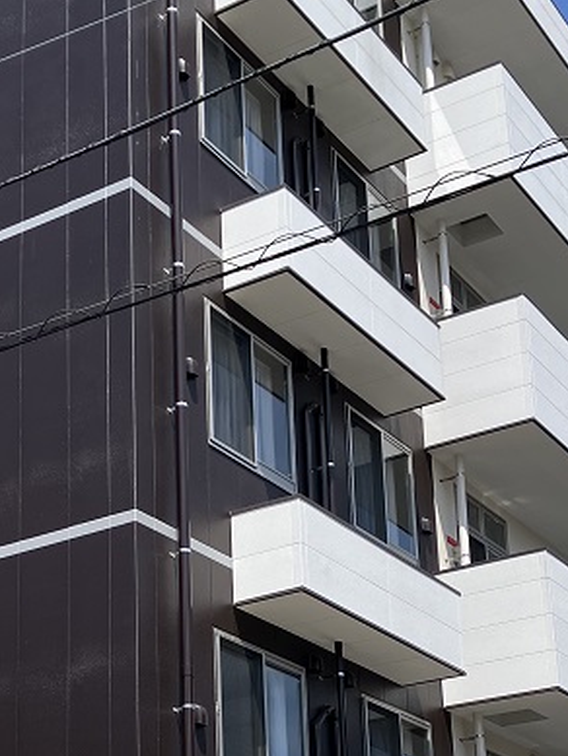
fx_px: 1574
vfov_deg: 26.4
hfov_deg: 20.4
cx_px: 228
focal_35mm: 72
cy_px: 628
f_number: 1.8
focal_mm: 3.99
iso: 32
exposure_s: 1/2024
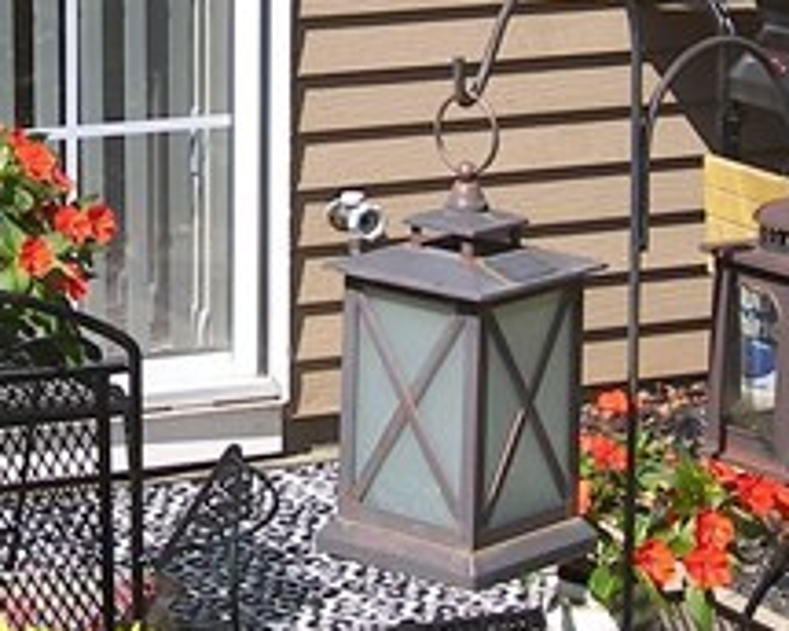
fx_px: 4343
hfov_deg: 10.3
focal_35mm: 186
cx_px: 154
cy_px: 77
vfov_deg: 8.3
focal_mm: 8.4
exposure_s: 1/500
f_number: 3.2
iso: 50
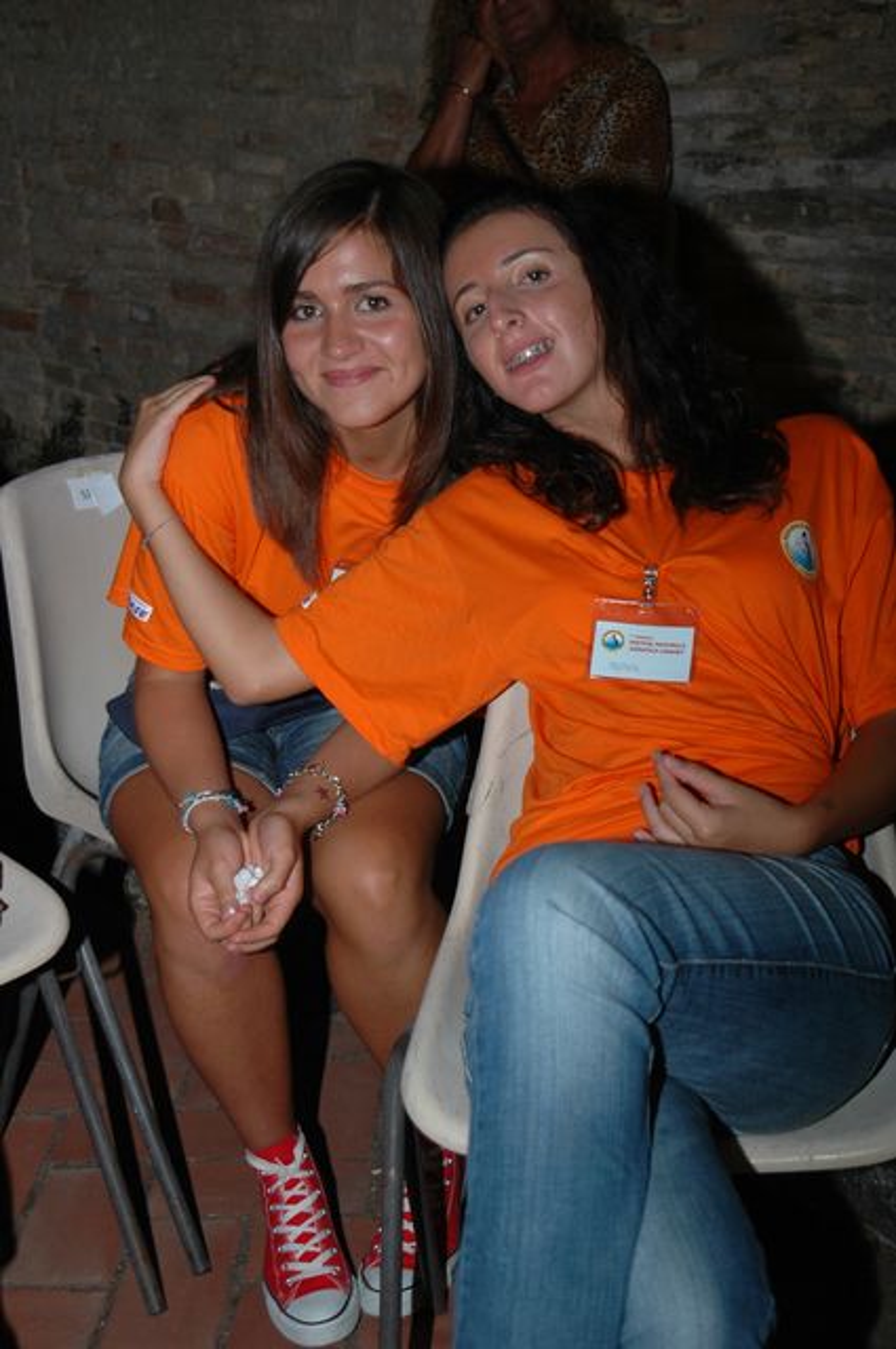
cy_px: 674
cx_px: 448
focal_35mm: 60
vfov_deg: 33.4
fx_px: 2246
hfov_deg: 22.6
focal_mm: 40
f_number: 4.2
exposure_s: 1/60
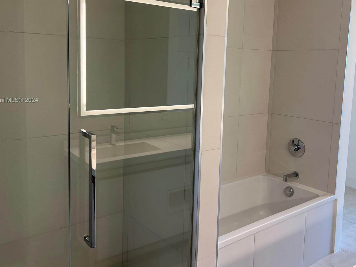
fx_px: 339
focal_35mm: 33
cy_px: 101
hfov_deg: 55.4
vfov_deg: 42.6
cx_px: 174
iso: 64
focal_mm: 5.7
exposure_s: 1/120
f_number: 1.5
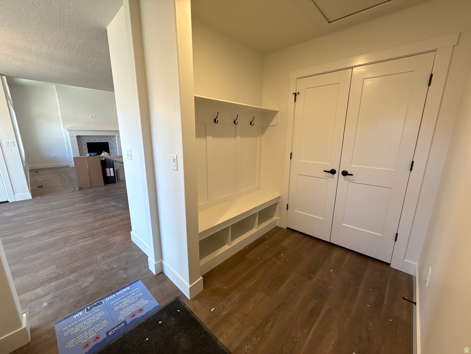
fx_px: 190
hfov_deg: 102.1
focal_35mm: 14
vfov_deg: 85.7
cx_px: 236
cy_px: 177
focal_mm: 2.22
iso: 125
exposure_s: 1/120
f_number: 2.2
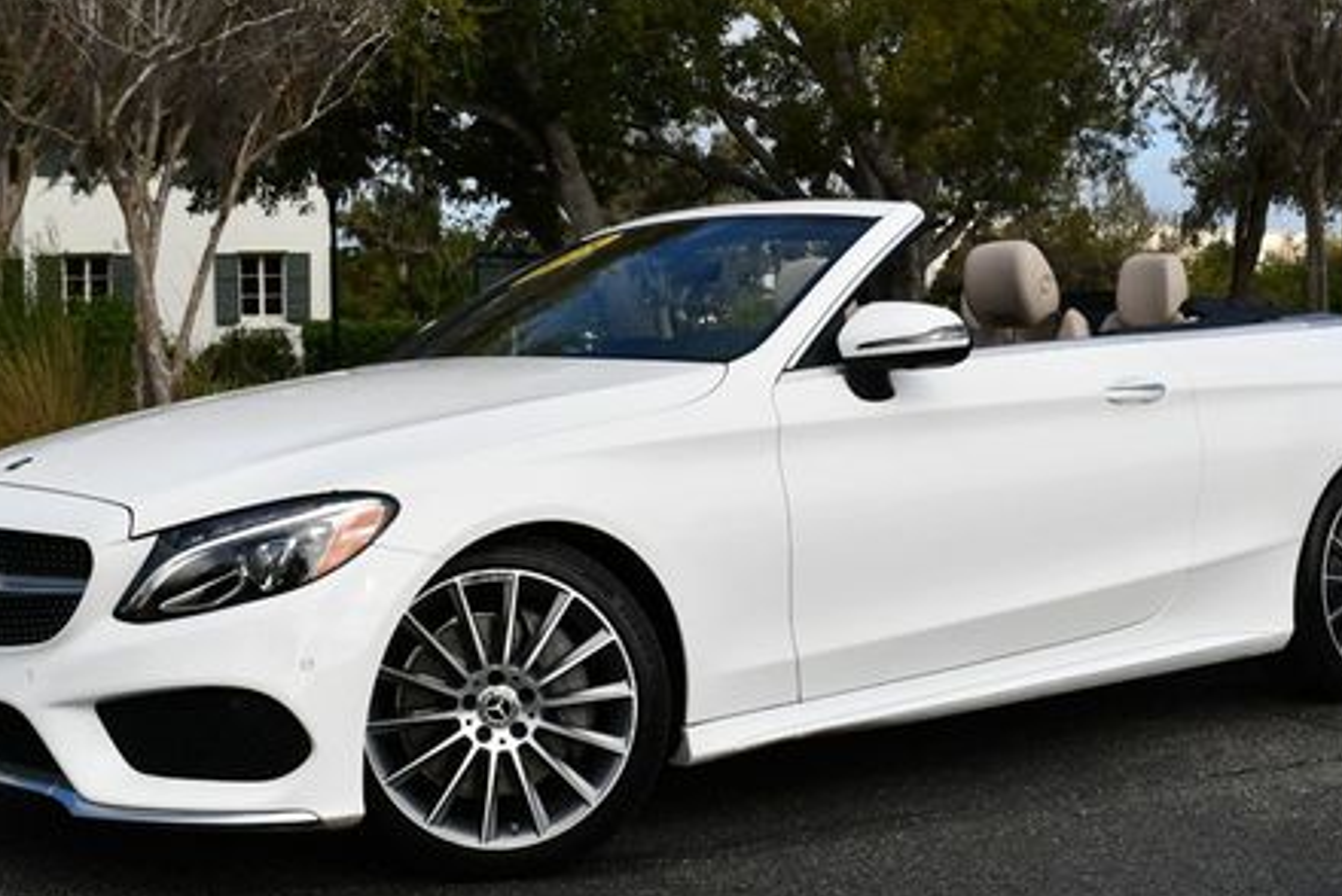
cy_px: 341
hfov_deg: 31.4
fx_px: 2387
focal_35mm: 64
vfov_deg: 21.2
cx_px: 659
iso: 100
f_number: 9
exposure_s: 1/320
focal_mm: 22
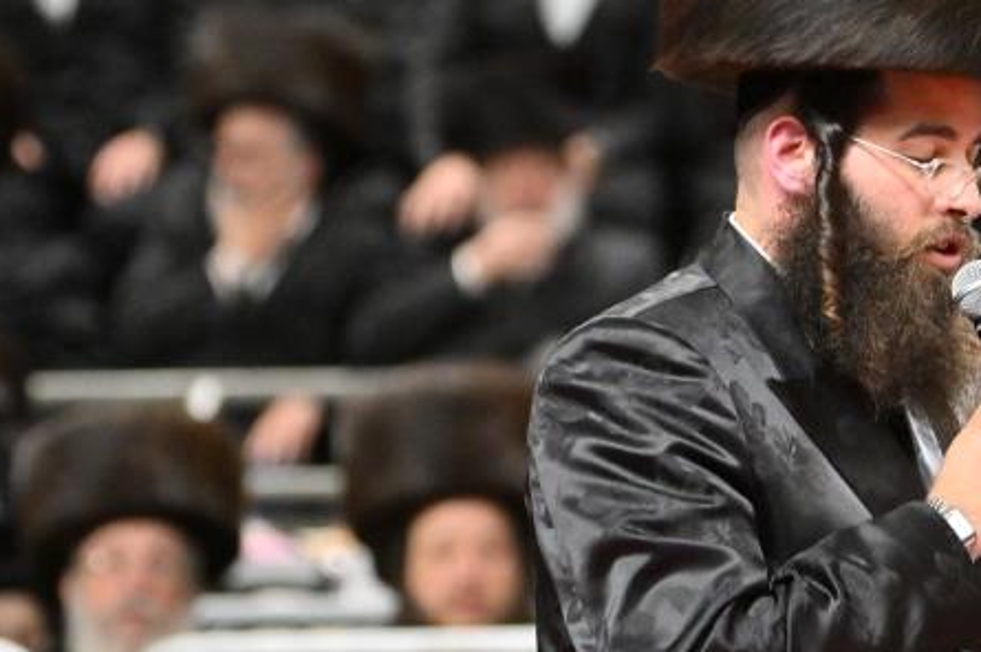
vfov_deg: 3.0
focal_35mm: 465
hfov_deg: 4.4
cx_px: 875
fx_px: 12662
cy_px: 222
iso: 1250
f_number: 2.8
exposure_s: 1/250
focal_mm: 135
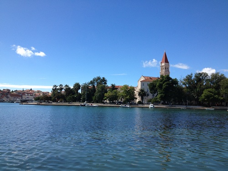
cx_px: 114
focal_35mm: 35
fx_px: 231
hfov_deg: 52.6
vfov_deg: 40.7
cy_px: 86
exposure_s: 1/1842
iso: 50
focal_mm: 4.28
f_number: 2.4
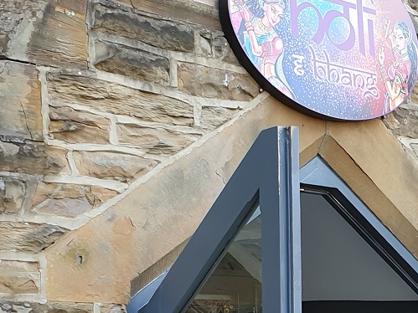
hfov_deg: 24.7
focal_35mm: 73
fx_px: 881
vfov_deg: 19.6
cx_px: 470
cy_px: 311
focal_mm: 4.3
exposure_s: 1/100
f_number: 2.4
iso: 64
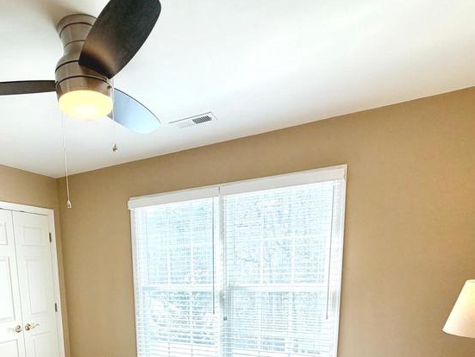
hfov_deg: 65.1
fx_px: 357
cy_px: 328
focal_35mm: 26
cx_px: 150
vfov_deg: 47.2
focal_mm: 2.22
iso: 64
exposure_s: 1/181
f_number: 2.2
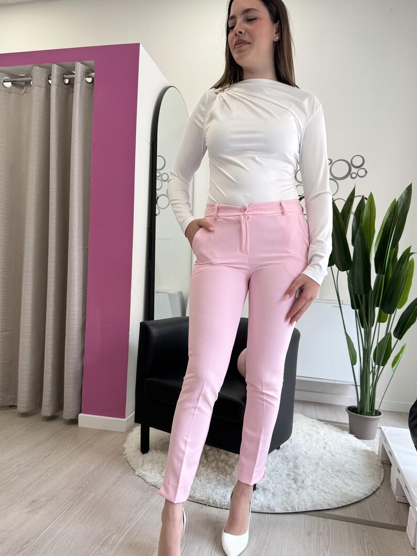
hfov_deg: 51.3
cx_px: 199
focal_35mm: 27
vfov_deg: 65.3
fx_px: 434
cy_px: 288
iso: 64
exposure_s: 1/146
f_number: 1.78
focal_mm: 6.76
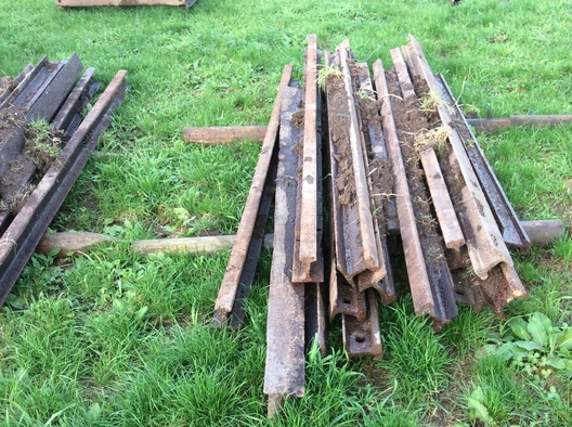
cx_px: 330
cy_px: 257
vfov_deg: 35.7
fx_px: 660
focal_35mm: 40
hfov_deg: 46.7
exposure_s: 1/100
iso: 50
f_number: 2.4
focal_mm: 3.3
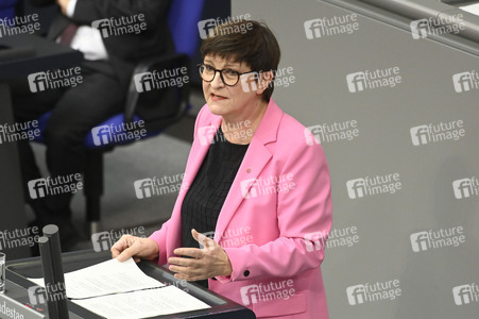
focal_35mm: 380
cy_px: 160
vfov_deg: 3.6
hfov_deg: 5.4
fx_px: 5052
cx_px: 240
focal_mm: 380
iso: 8000
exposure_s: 1/400
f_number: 5.6
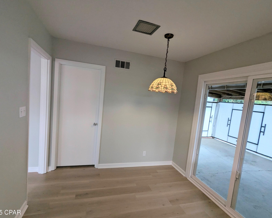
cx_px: 131
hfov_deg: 89.6
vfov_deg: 77.0
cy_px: 111
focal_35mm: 17
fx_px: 137
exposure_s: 1/120
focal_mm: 2.35
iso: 80
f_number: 2.2
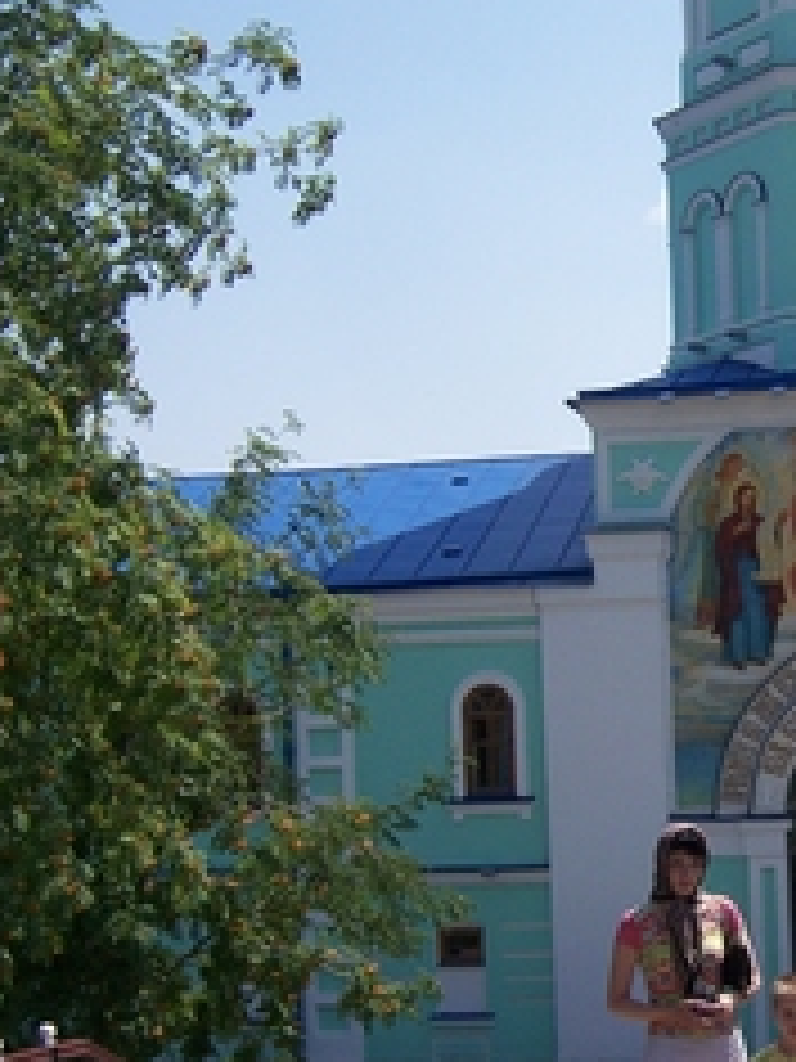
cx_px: 711
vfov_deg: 30.6
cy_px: 648
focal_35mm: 63
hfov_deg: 22.7
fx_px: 1932
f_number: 4
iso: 80
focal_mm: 5.5
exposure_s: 1/750
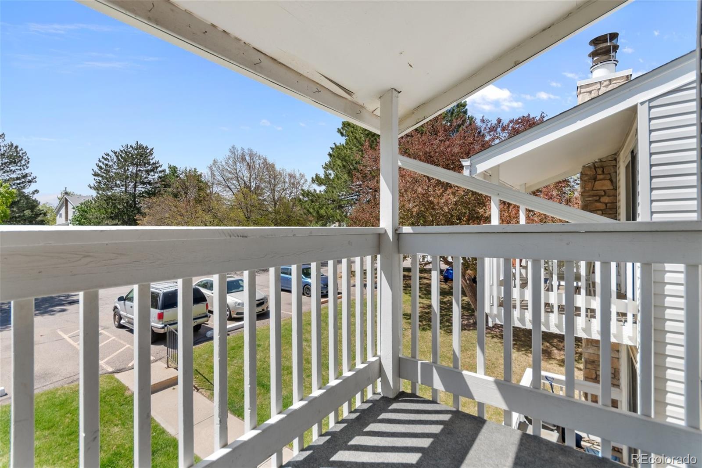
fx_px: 292
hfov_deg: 100.4
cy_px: 234
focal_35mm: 15
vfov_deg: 77.3
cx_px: 351
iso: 400
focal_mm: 10
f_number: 8
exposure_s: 1/400
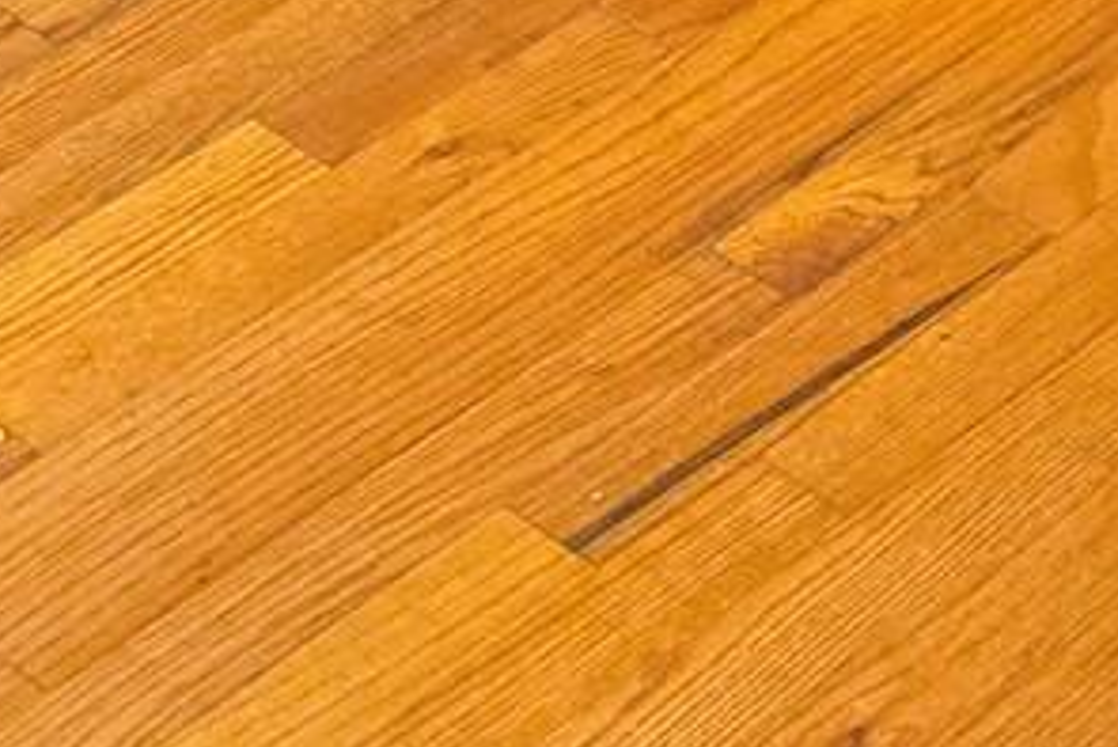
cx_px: 1819
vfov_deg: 6.8
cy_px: -2089
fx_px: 5158
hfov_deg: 11.7
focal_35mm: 166
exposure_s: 1/60
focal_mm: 5.4
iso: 800
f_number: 1.8
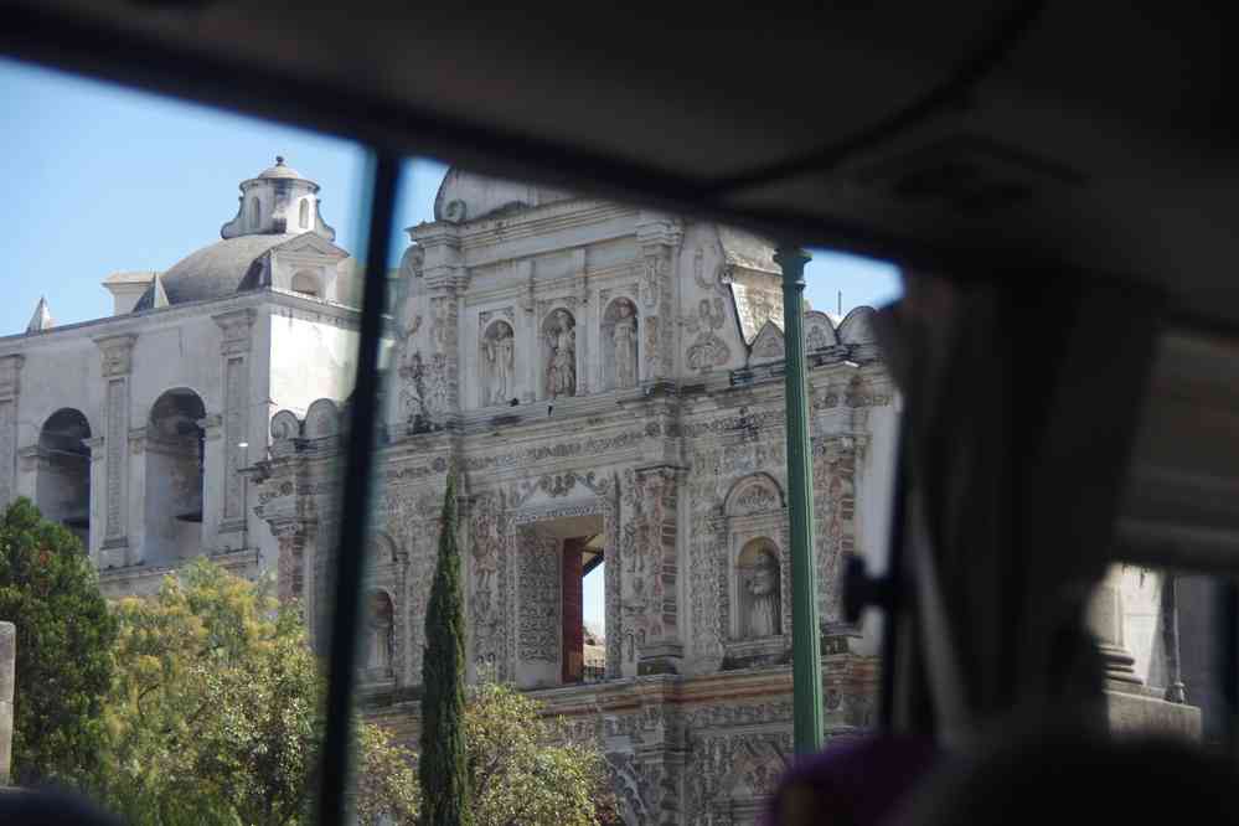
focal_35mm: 98
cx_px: 620
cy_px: 413
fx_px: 3355
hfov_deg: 20.9
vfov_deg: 14.0
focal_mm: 65
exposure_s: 1/400
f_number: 4.5
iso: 800
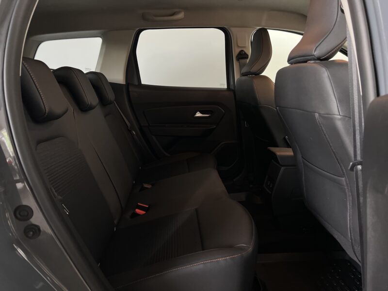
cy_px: 146
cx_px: 194
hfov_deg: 67.3
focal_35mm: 26
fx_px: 291
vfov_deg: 53.1
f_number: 1.5
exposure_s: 1/60
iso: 400
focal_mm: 5.7
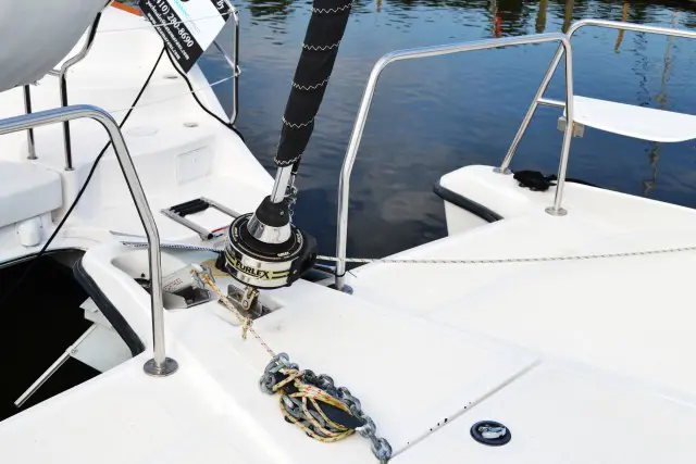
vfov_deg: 31.9
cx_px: 348
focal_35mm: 42
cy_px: 232
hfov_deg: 46.4
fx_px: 812
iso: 100
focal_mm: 28
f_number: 8
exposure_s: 1/250
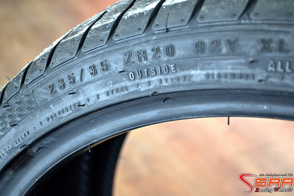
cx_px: 150
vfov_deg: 19.2
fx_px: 580
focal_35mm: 71
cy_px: 96
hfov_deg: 28.5
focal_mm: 44
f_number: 5.3
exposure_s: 1/15
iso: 2000
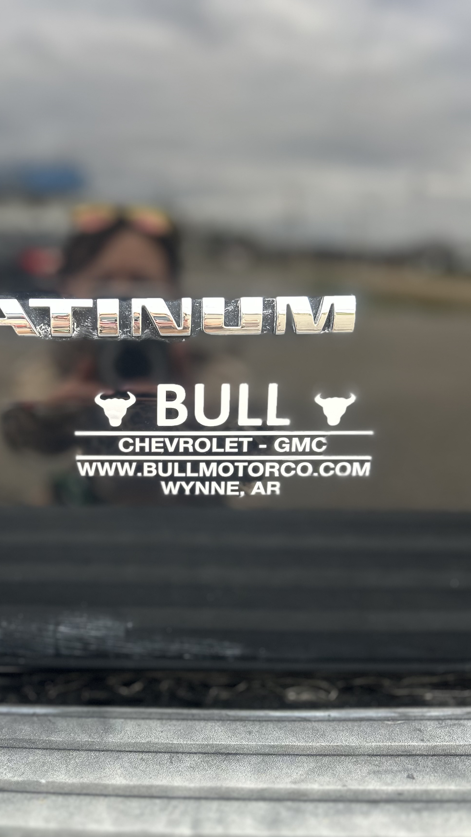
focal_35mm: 33
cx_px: 127
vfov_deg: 59.4
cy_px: 461
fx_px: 733
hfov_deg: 35.0
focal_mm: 5.7
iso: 40
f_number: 1.5
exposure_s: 1/121
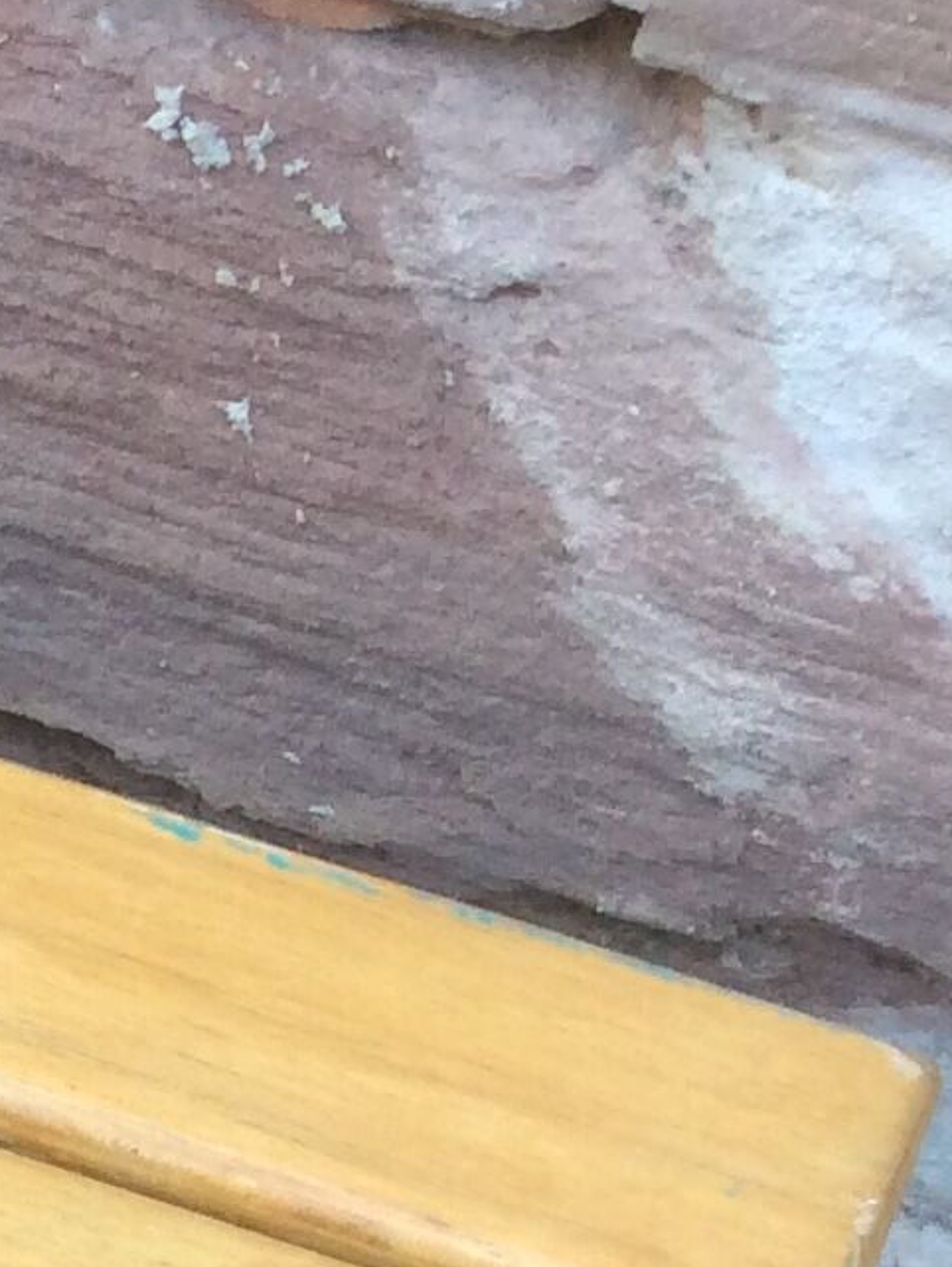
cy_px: 1677
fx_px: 4727
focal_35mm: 129
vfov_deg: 14.6
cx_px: -1529
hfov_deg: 9.8
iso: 50
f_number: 2.4
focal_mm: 3.3
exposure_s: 1/120
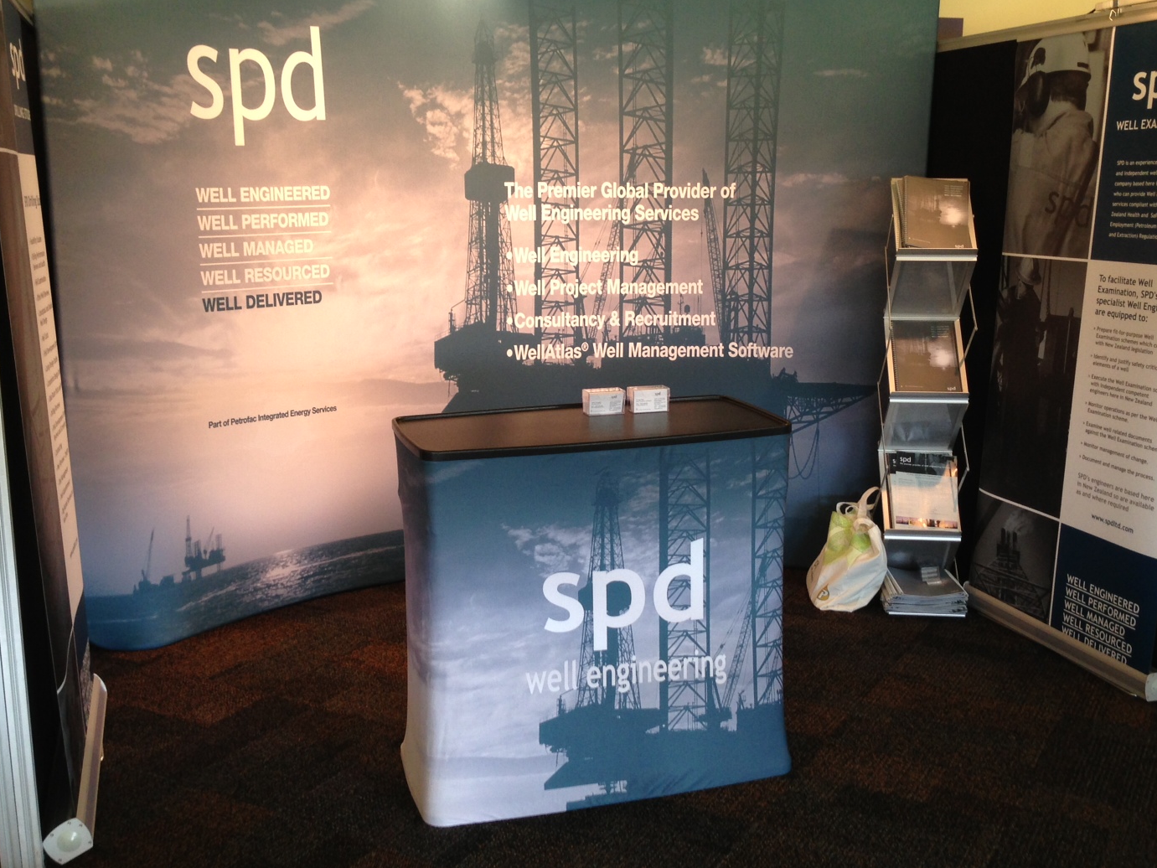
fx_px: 1304
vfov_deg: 36.8
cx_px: 579
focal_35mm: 39
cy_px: 372
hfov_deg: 47.9
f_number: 2.4
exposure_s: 1/20
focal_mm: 4.13
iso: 80
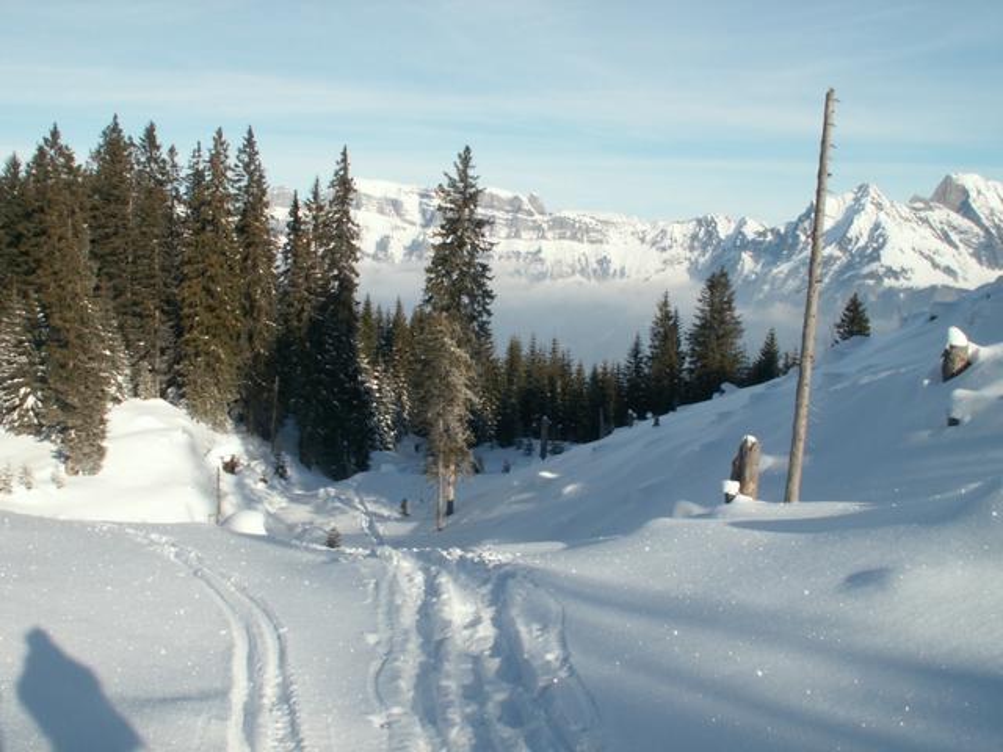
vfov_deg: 40.7
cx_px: 502
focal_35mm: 35
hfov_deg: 52.6
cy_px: 376
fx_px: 1014
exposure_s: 1/200
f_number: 8
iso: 50
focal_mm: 5.86
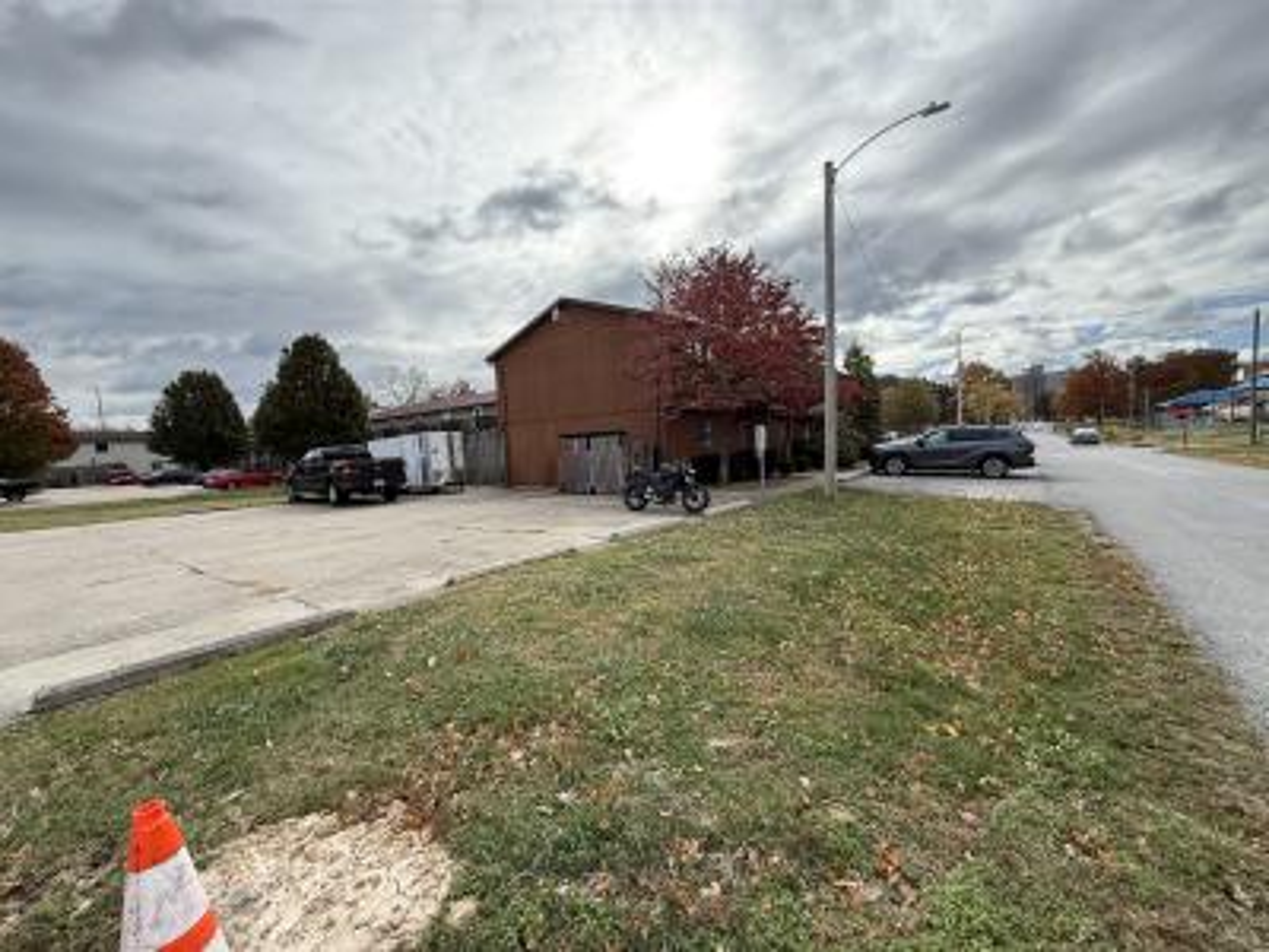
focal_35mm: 14
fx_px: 513
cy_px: 476
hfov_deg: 102.1
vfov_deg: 85.7
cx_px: 634
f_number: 2.2
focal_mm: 2.22
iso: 64
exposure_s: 1/1033
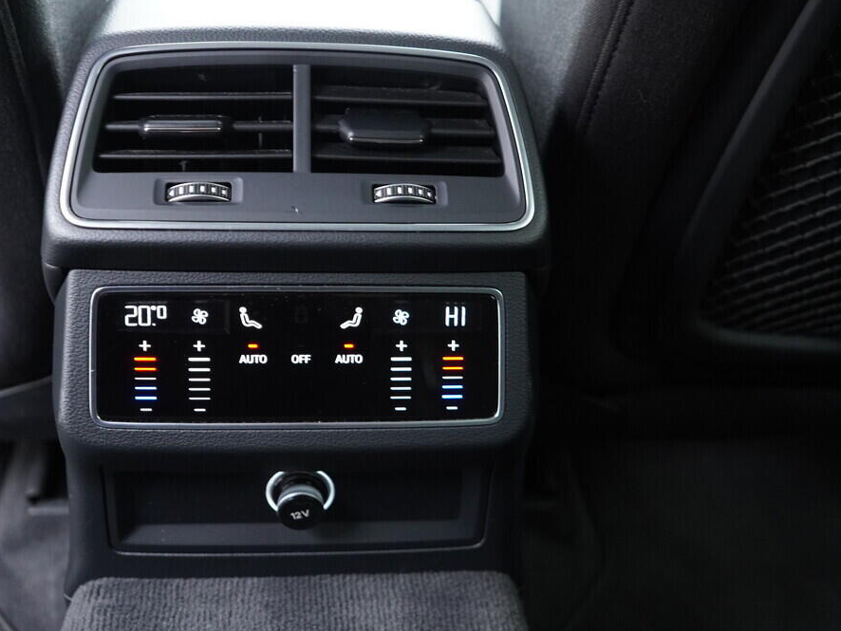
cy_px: 322
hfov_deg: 46.7
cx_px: 374
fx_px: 972
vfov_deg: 36.0
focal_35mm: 40
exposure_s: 1/40
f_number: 2.8
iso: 1600
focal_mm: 24
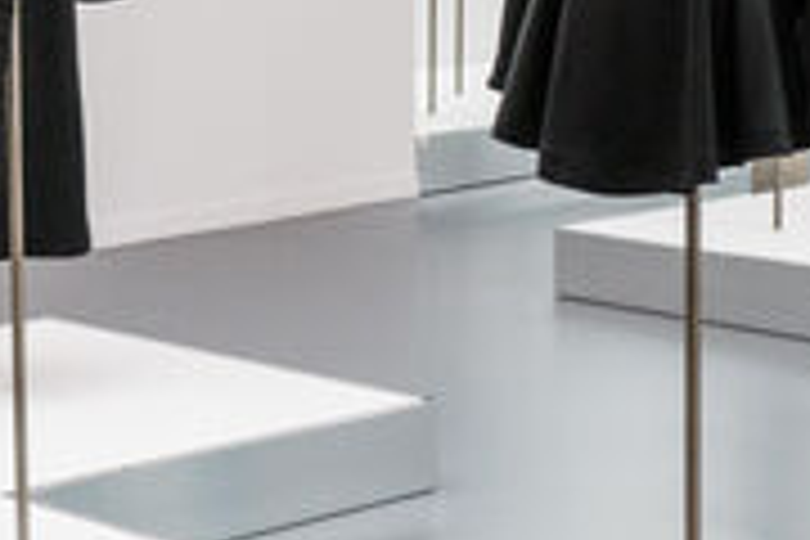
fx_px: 2880
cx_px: -122
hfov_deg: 15.5
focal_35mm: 128
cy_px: -108
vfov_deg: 10.5
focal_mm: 35
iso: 1000
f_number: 3.2
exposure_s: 1/160
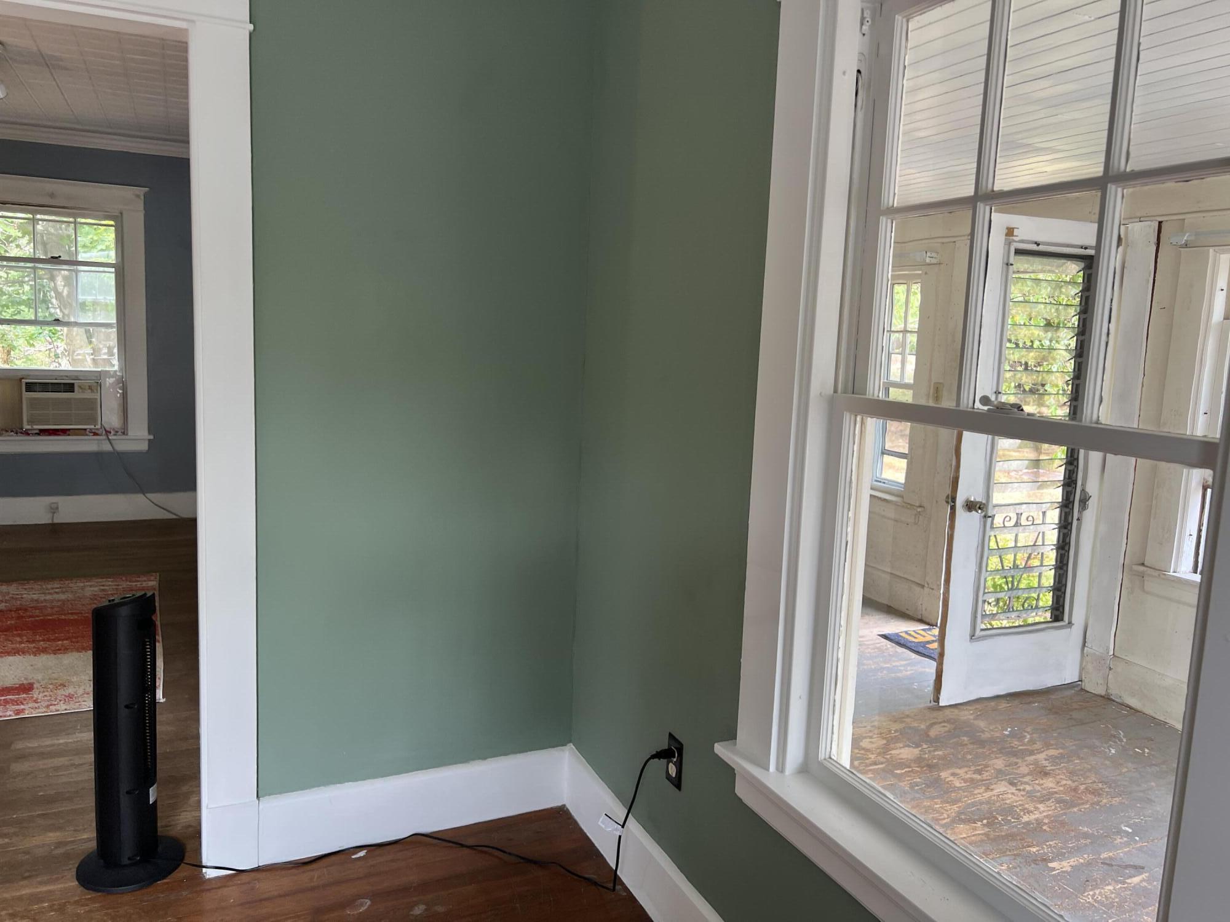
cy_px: 461
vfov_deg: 53.1
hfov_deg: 67.3
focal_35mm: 26
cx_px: 615
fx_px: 924
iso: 64
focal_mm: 5.7
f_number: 1.5
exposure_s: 1/121
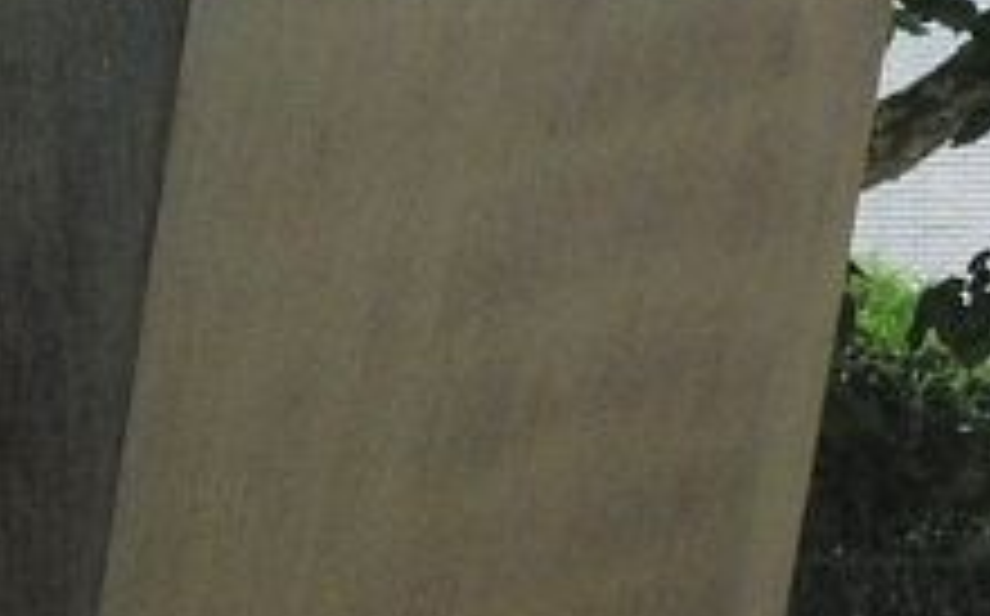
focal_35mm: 326
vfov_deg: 4.0
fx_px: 8787
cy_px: 1228
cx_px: -976
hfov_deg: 6.3
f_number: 6.3
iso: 200
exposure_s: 1/100
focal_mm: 11.7
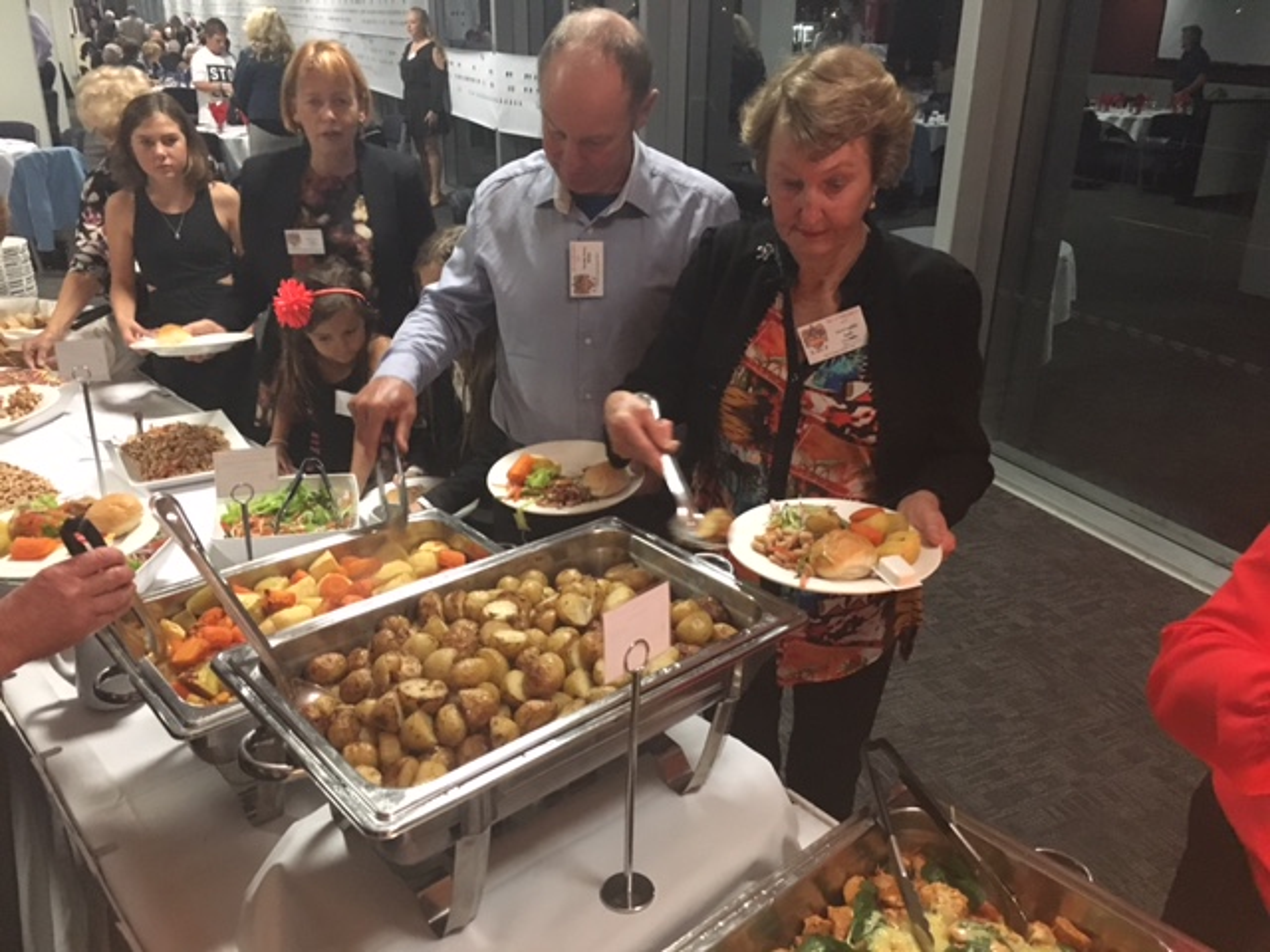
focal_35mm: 29
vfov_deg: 48.2
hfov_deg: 61.7
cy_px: 476
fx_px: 1064
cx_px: 635
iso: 320
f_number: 2.2
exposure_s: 1/17
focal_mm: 4.15
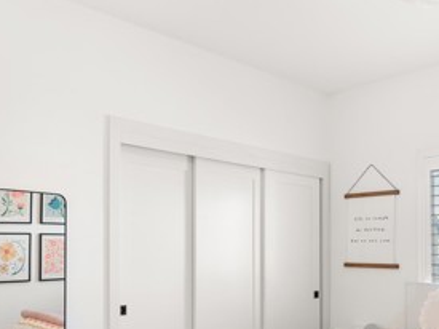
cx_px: 249
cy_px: 284
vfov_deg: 35.8
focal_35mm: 38
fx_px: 482
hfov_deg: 48.9
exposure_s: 1/6
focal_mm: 17
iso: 640
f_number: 9
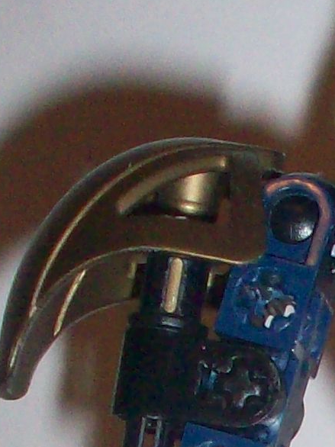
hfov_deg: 7.5
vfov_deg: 9.7
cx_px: 559
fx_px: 2492
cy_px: 794
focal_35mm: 193
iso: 160
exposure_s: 1/64
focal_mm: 6.2
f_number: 2.8
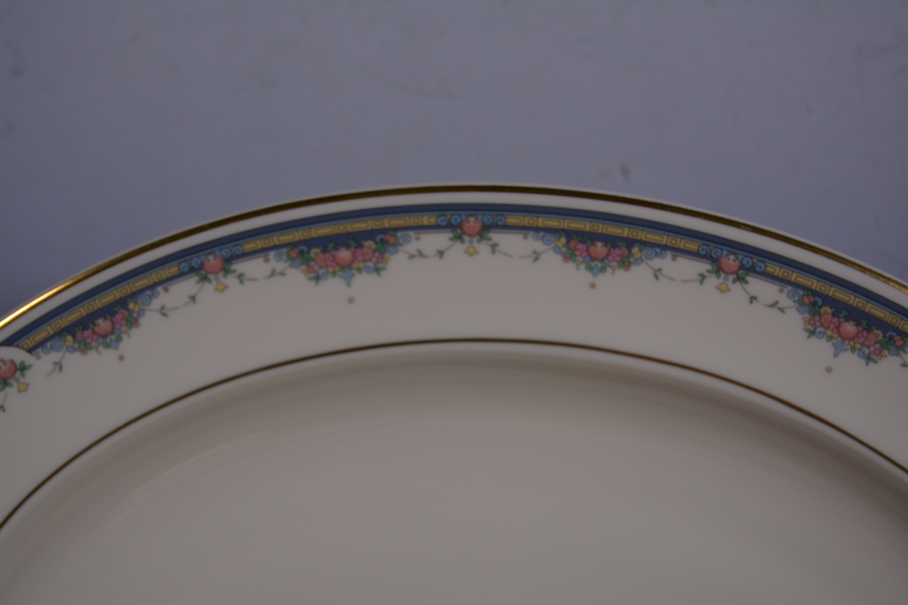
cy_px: 302
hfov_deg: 24.6
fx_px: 2081
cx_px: 454
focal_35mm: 82
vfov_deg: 16.6
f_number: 5.6
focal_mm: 55
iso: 200
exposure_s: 1/125
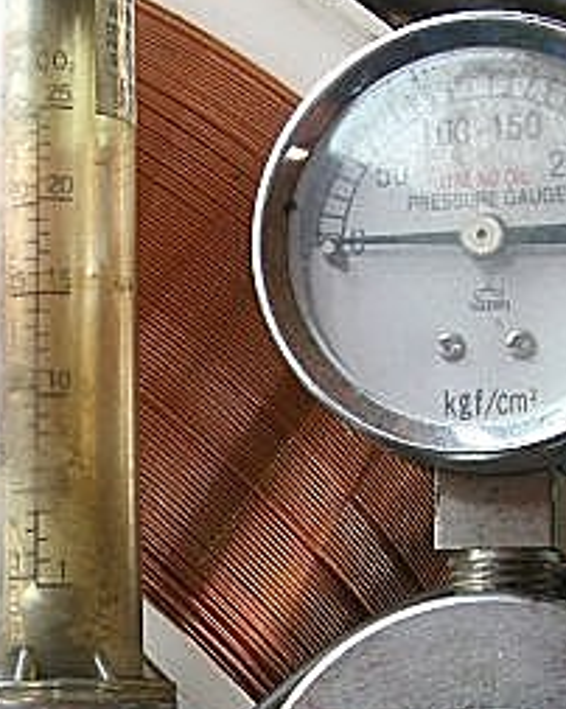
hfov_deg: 16.3
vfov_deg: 20.2
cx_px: 185
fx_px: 1971
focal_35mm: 94
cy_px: 569
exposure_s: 1/80
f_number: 2.7
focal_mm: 6.2
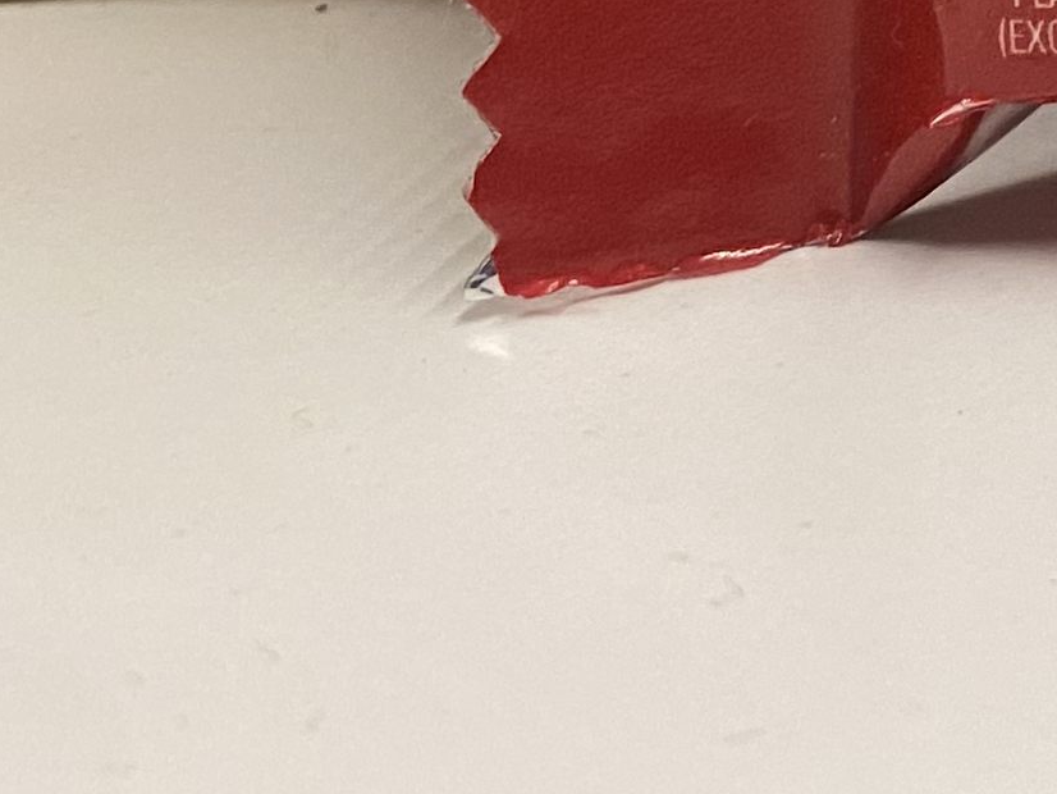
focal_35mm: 122
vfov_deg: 11.0
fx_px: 3726
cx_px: 2245
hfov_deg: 13.4
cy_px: -794
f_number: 1.8
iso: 100
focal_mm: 4.2
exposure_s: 1/60
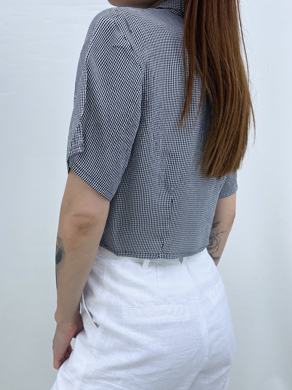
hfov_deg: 56.8
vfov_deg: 71.6
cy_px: 195
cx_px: 146
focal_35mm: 24
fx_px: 270
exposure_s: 1/791
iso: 80
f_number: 1.78
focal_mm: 6.86
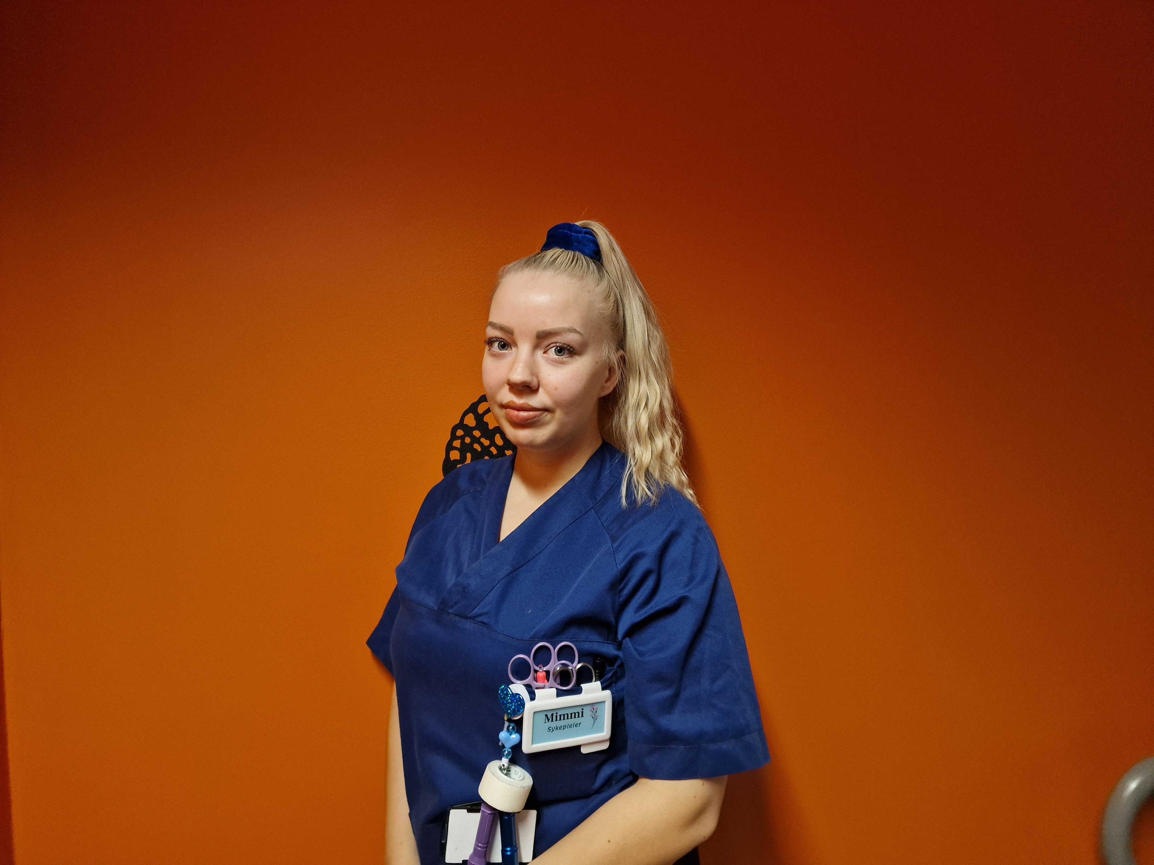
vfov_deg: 58.9
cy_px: 432
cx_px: 577
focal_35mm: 23
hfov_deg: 73.9
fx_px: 767
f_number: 1.8
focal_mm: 6.4
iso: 320
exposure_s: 1/100
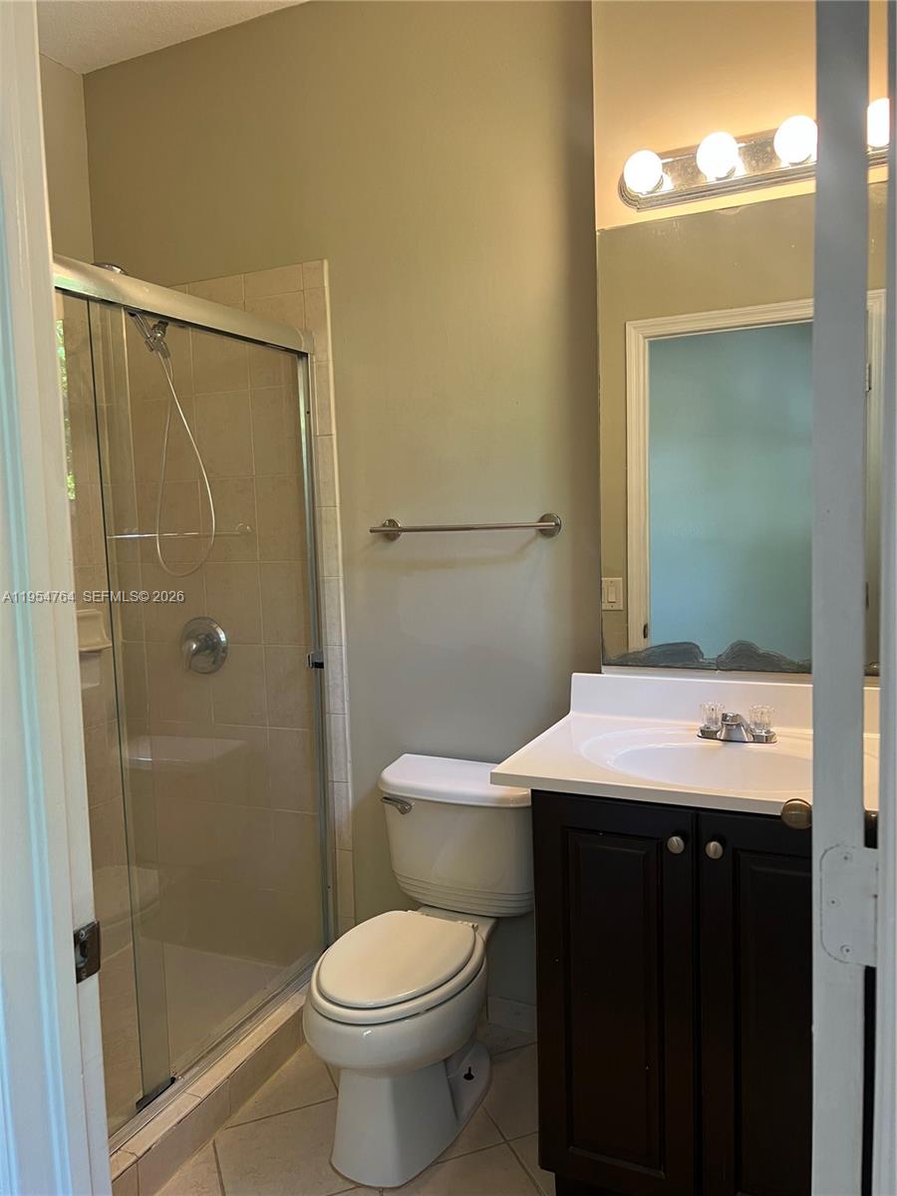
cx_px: 448
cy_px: 598
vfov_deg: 67.3
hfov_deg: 53.1
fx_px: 898
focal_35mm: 26
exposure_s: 1/60
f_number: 1.5
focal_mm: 5.7
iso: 100
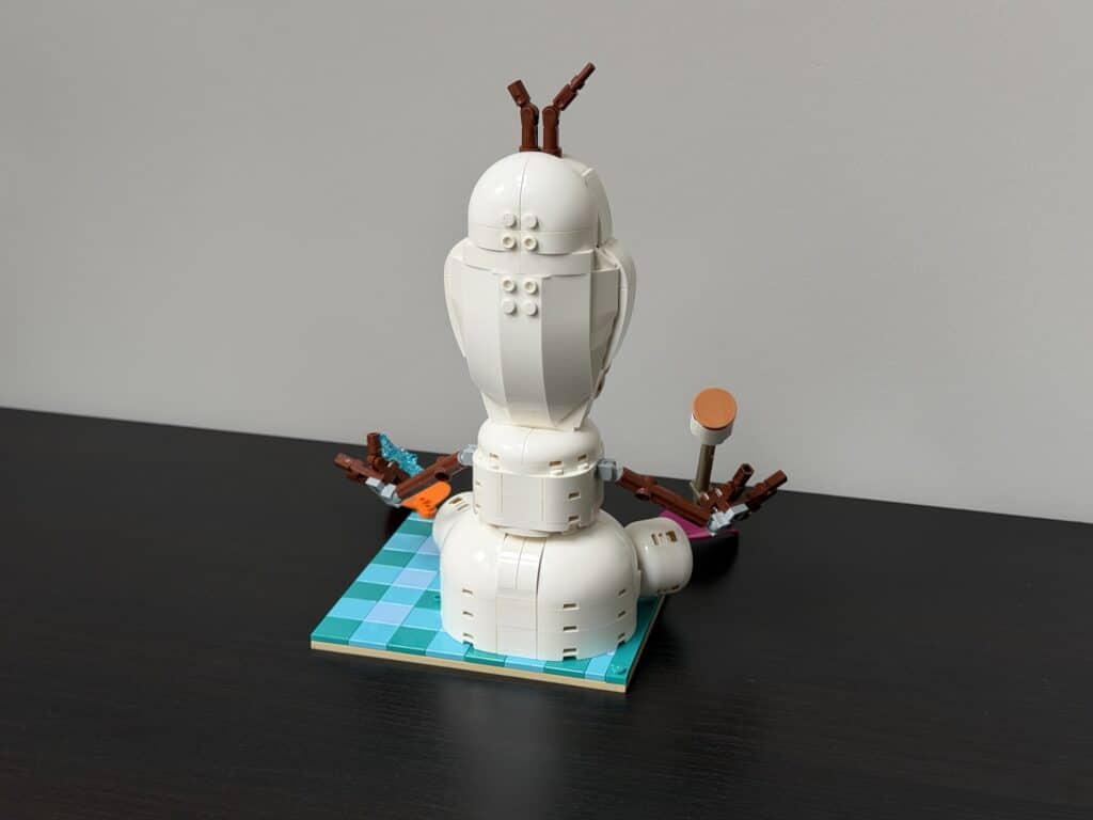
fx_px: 1516
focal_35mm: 48
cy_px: 410
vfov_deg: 30.3
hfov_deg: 39.7
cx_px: 546
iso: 125
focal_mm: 6.76
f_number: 1.78
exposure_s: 1/48
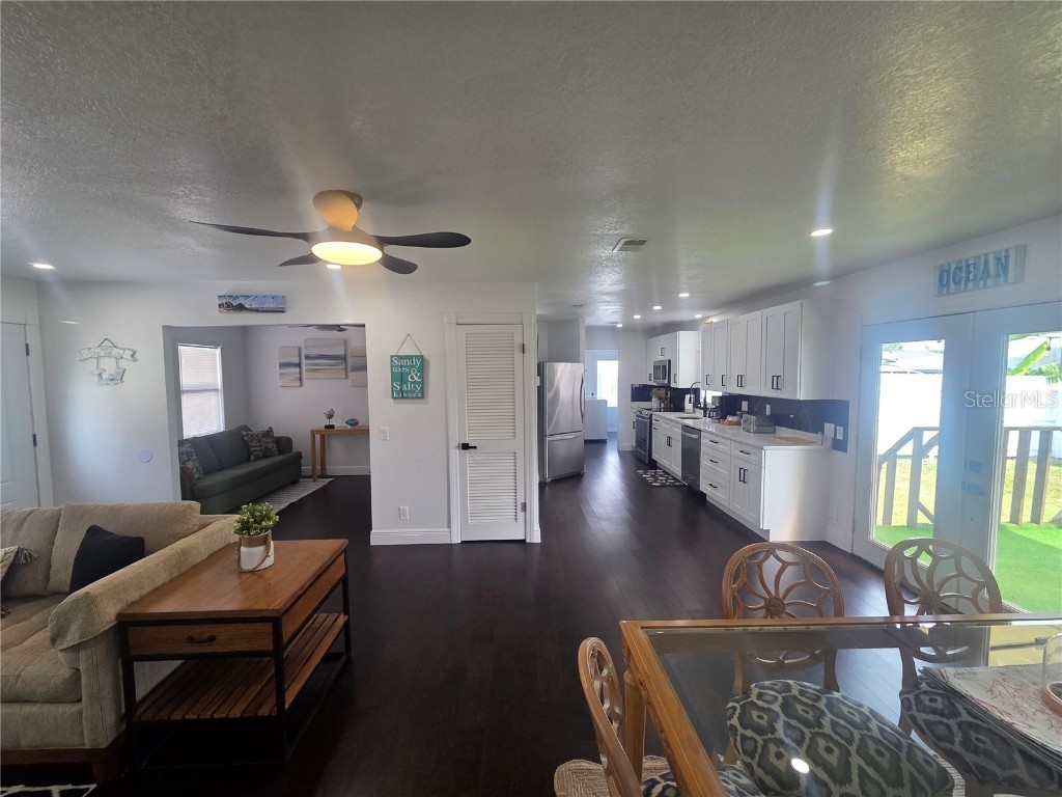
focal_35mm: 13
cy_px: 398
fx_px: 399
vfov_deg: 89.9
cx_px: 531
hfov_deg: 106.2
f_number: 2.2
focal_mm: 2.2
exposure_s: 1/120
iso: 160
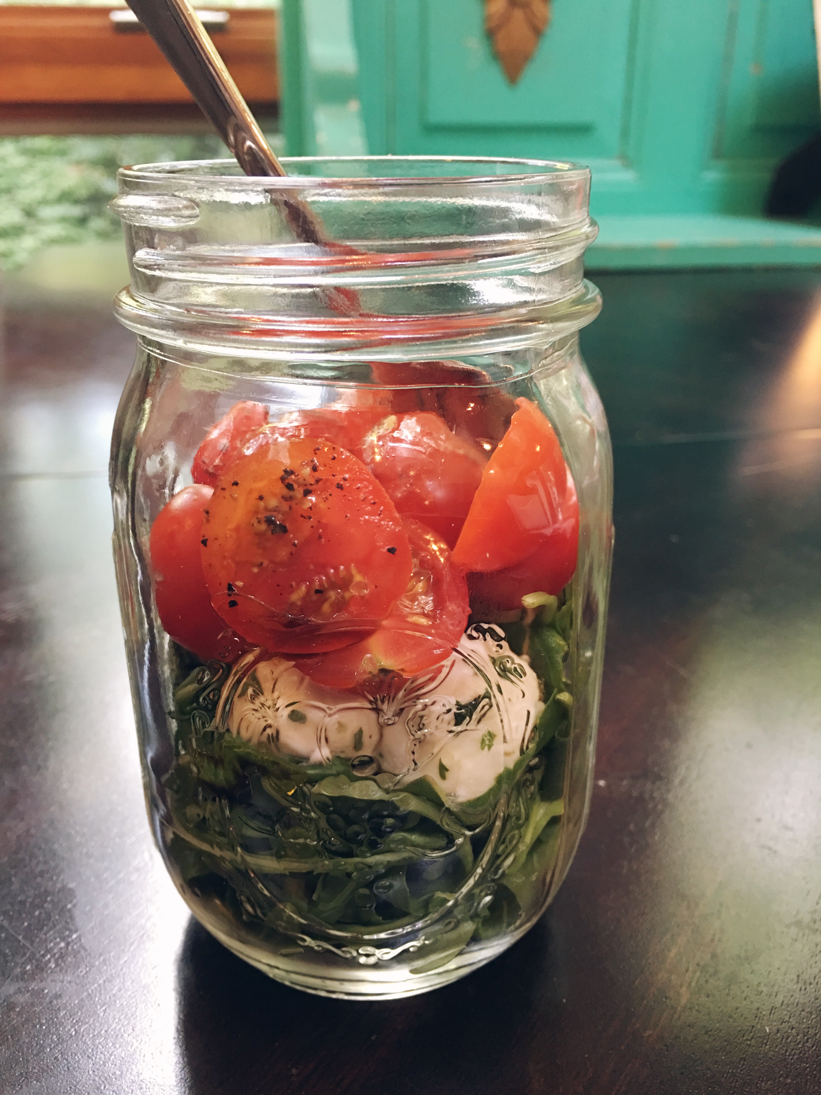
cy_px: 548
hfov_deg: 48.2
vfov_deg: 61.7
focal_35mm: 29
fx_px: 917
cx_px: 410
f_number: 2.2
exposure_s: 1/15
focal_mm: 4.15
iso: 80
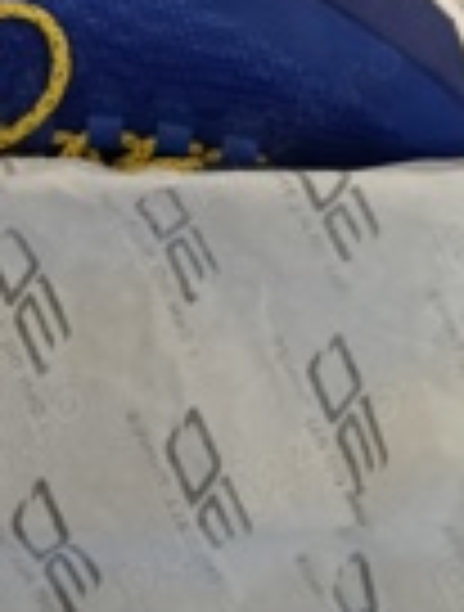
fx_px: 1403
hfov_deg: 18.6
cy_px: -126
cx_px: 99
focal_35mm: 79
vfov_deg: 22.6
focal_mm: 3.98
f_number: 1.8
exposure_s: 1/14.3
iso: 1250
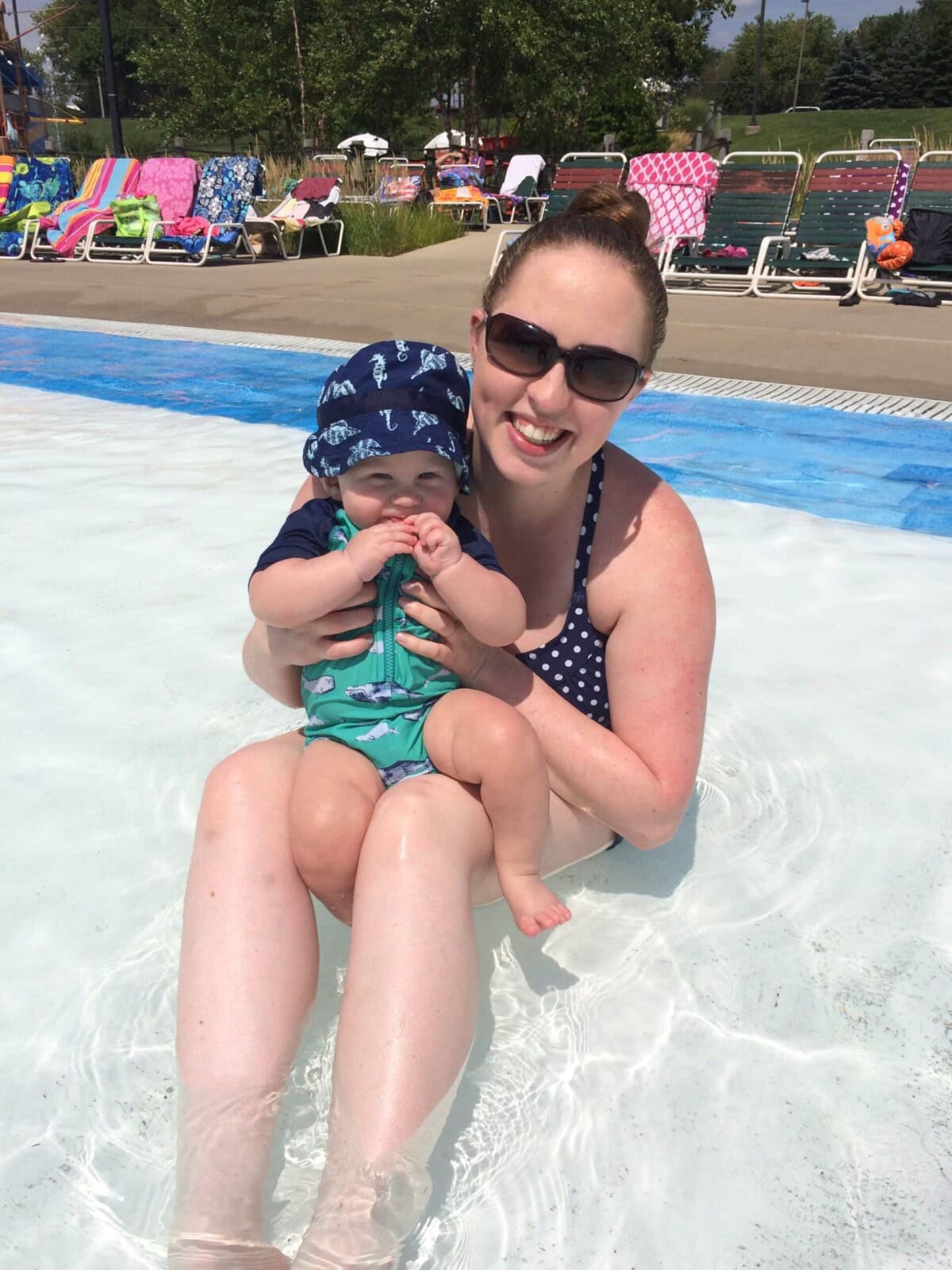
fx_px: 1063
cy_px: 635
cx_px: 476
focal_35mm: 29
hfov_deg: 48.2
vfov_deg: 61.7
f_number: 2.2
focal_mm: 4.2
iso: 40
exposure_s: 1/6849
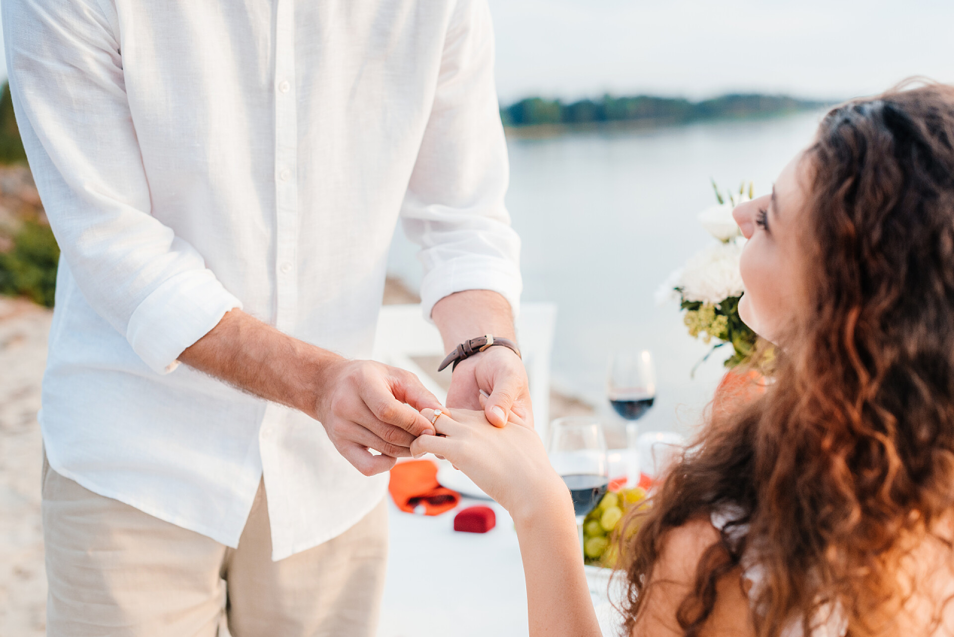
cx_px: 477
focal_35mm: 50
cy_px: 318
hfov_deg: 39.6
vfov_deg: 27.0
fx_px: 1325
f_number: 3.5
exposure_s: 1/640
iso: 200
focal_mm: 50
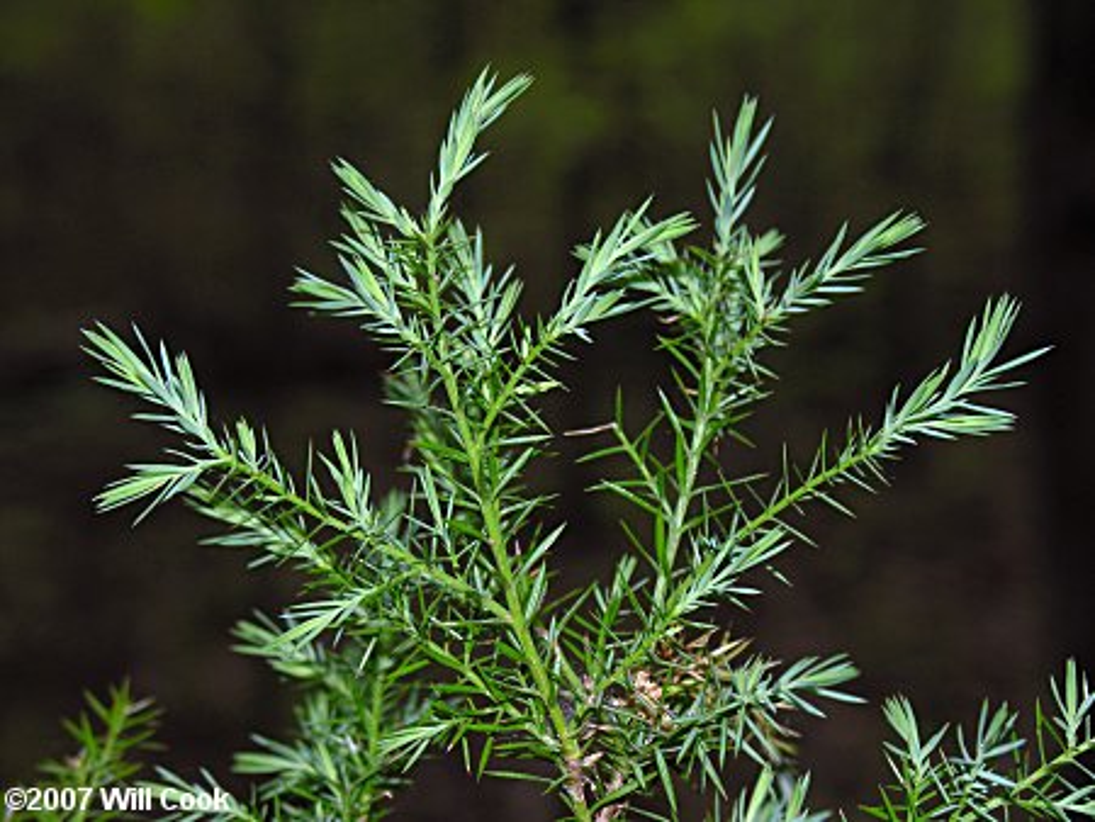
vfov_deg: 18.9
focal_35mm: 78
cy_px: 411
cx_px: 548
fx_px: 2469
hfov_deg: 25.0
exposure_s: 1/125
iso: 50
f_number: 3.4
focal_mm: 19.8
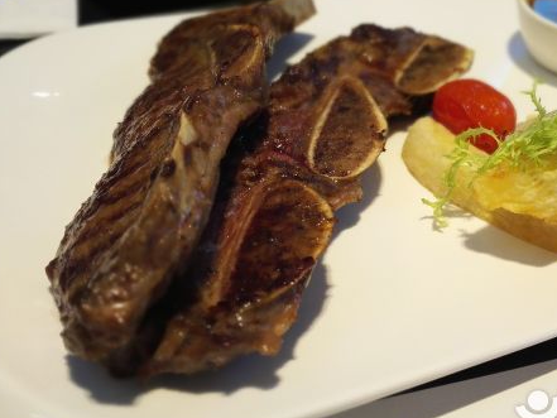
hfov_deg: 40.5
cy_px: 155
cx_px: 390
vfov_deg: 31.4
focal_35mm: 46
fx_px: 740
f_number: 4
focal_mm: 3.8
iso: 250
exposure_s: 1/33.3
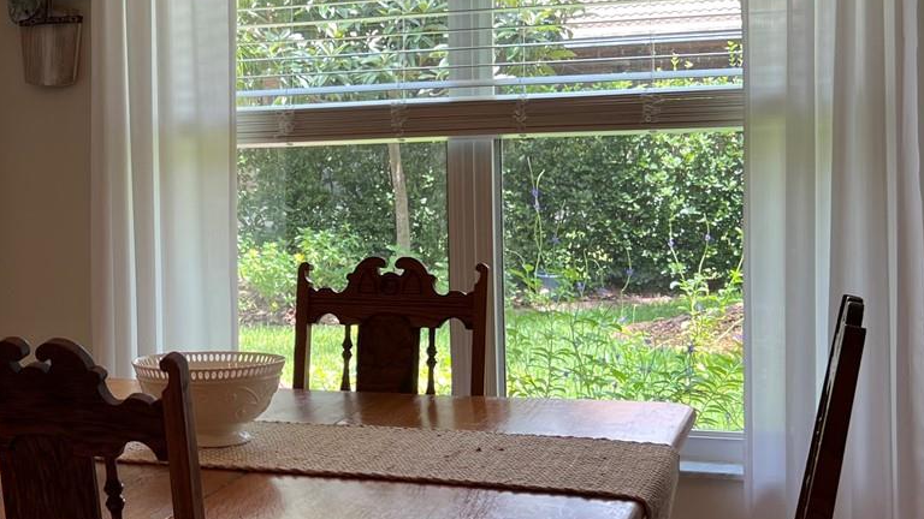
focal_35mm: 59
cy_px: 210
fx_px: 1446
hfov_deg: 34.7
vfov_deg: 20.4
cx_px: 227
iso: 32
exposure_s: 1/120
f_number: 1.5
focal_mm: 5.7
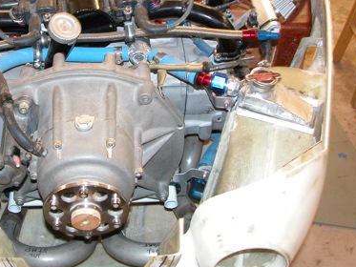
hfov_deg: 31.7
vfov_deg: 24.1
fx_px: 617
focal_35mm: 60
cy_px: 61
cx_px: 94
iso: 200
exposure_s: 1/30
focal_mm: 8.9
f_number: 2.8
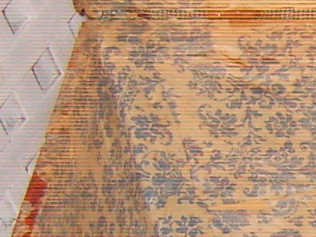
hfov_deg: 6.8
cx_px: 916
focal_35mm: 267
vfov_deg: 5.5
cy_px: 420
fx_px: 2437
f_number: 2.8
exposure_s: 1/30
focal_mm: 7.4
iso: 100
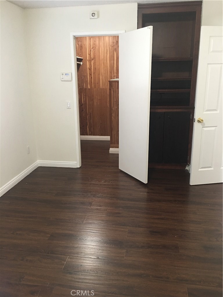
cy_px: 148
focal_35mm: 29
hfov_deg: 48.2
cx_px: 112
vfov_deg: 61.7
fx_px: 249
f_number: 2.2
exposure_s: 1/15
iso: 80
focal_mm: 4.15
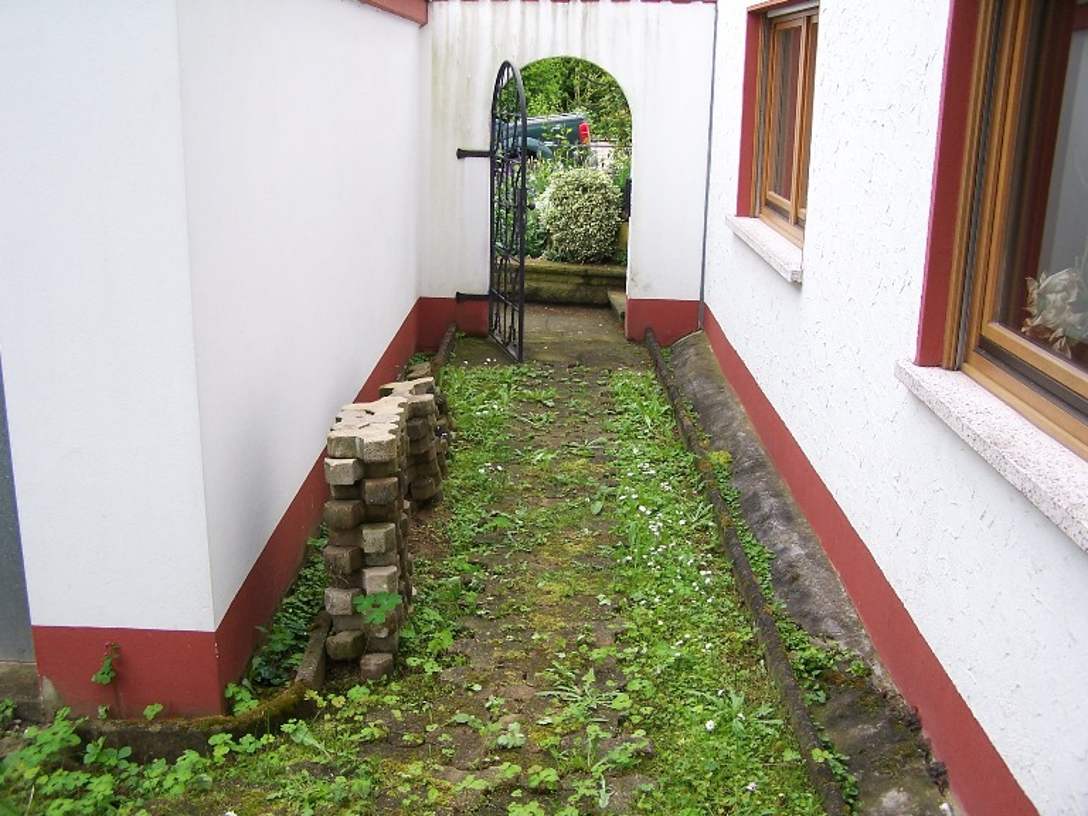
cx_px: 544
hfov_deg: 49.0
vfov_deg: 37.7
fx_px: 1194
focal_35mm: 38
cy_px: 408
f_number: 2.8
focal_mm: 6.3
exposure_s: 1/180
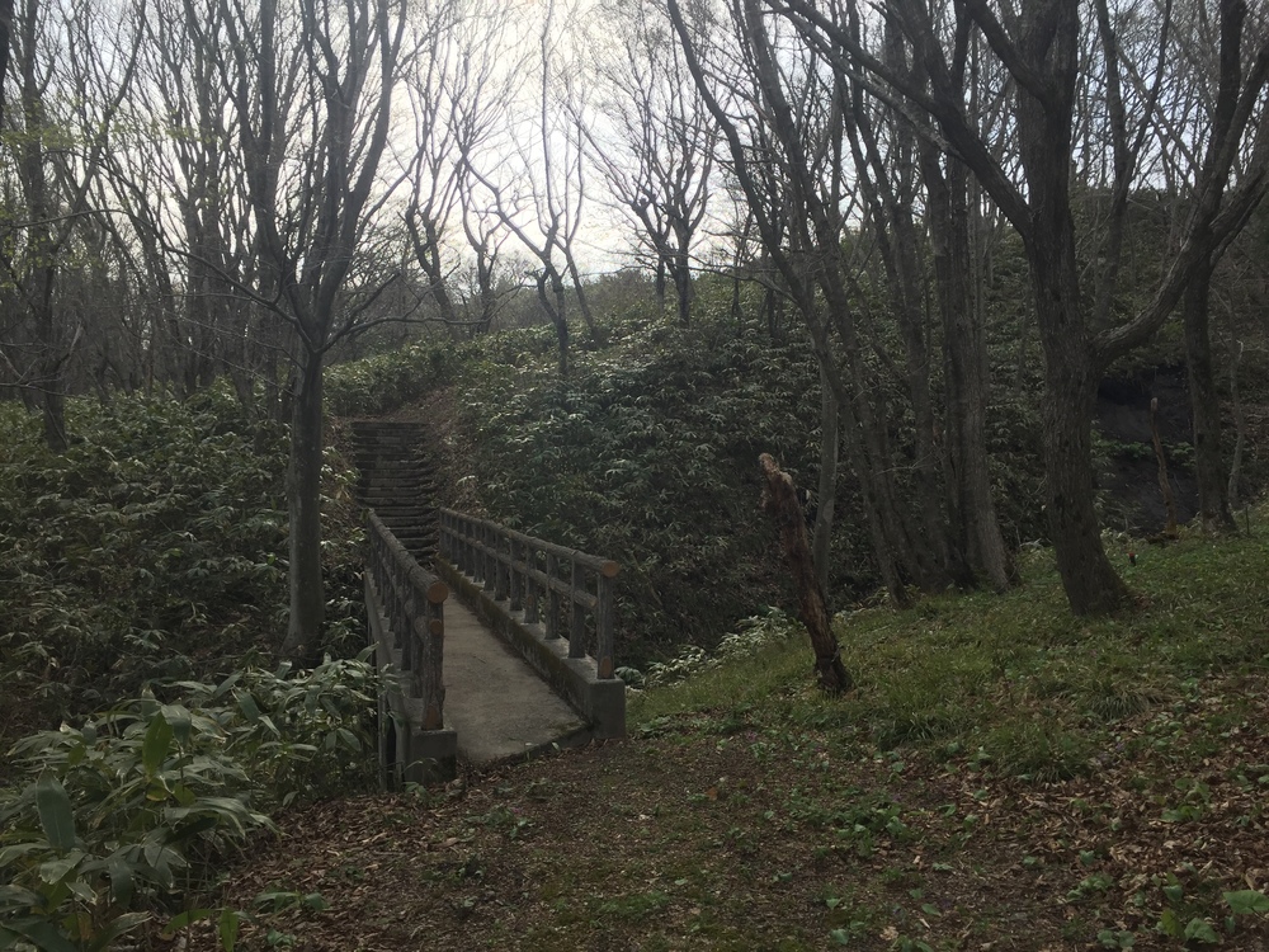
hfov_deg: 61.7
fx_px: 1063
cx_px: 634
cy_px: 476
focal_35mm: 29
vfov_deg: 48.2
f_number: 2.2
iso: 32
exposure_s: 1/824
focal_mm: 4.15
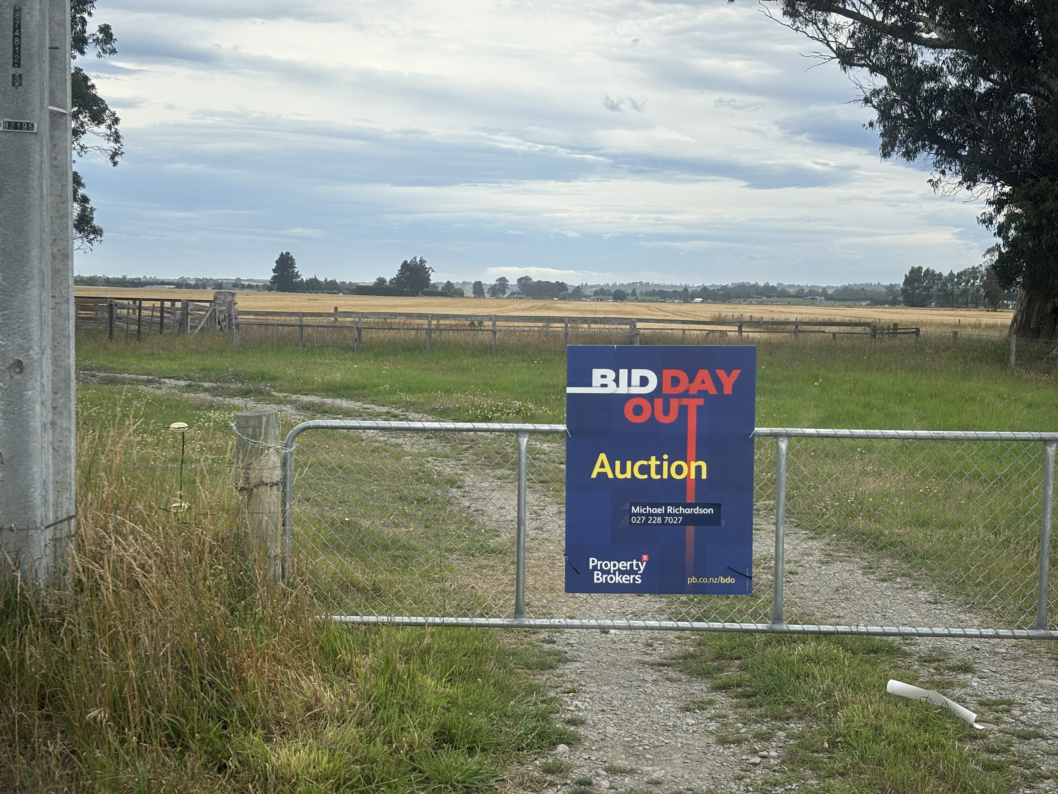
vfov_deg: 28.0
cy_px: 397
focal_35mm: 52
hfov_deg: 36.8
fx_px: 1589
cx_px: 529
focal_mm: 5.96
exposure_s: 1/2151
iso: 40
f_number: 1.6
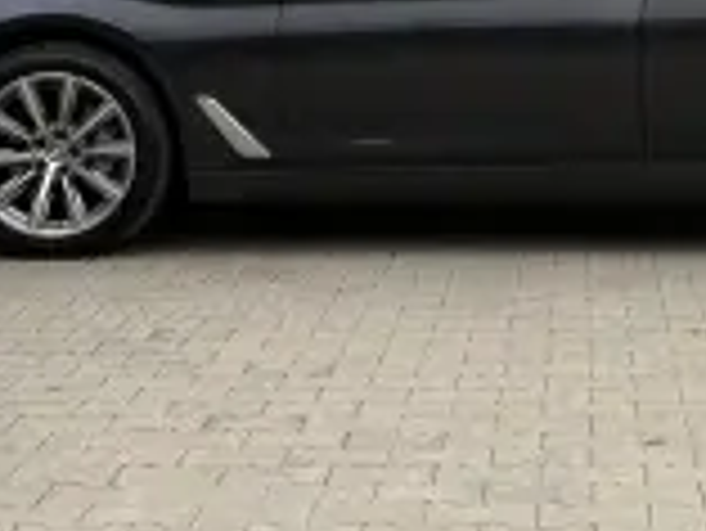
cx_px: 585
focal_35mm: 110
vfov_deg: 13.2
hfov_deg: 17.7
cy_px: -40
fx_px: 2245
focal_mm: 6.76
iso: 64
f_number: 1.78
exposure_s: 1/132
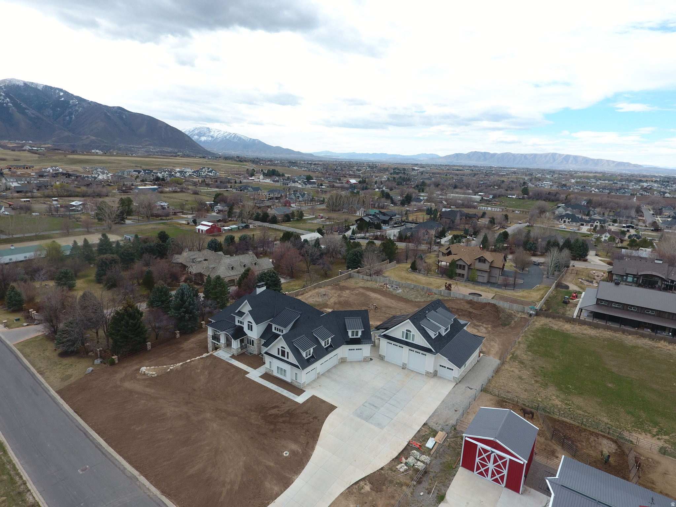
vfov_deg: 66.0
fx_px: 391
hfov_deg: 81.7
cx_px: 338
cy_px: 254
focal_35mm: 20
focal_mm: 3.61
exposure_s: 1/526
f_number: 2.8
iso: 100
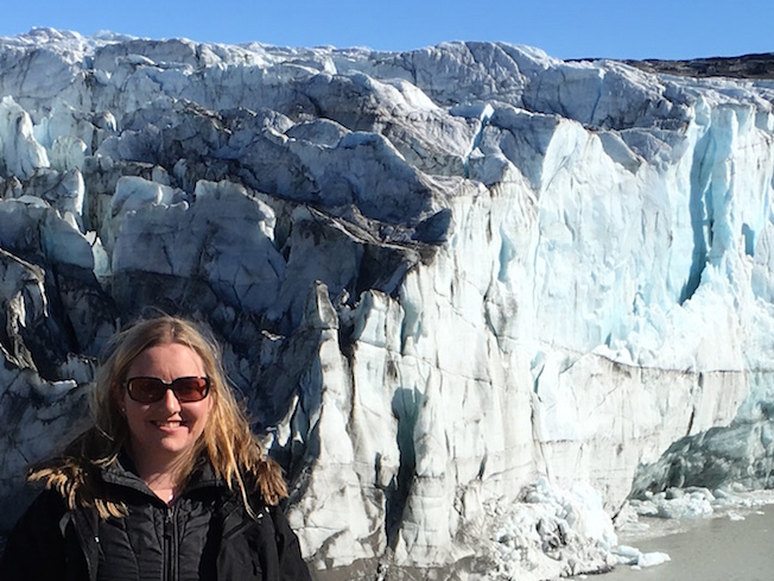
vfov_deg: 16.2
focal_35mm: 89
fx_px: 1990
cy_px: 618
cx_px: 543
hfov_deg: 21.9
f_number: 2.2
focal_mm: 4.15
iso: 25
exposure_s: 1/2404
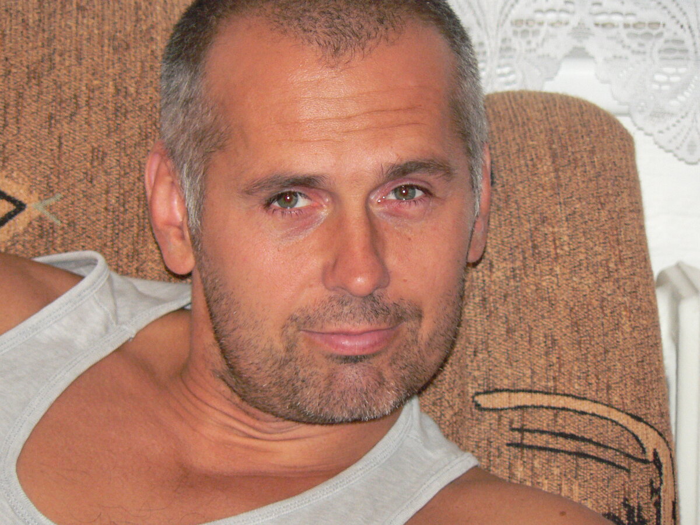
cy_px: 262
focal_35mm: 277
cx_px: 350
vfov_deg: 5.4
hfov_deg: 7.2
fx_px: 5601
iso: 250
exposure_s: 1/30
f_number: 3.3
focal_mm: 46.2
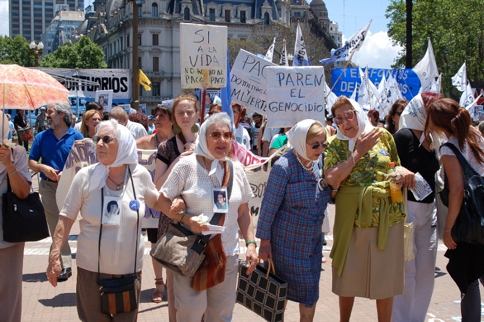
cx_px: 242
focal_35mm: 51
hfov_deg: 38.9
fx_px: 685
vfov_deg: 26.5
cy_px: 161
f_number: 9
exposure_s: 1/320
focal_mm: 34
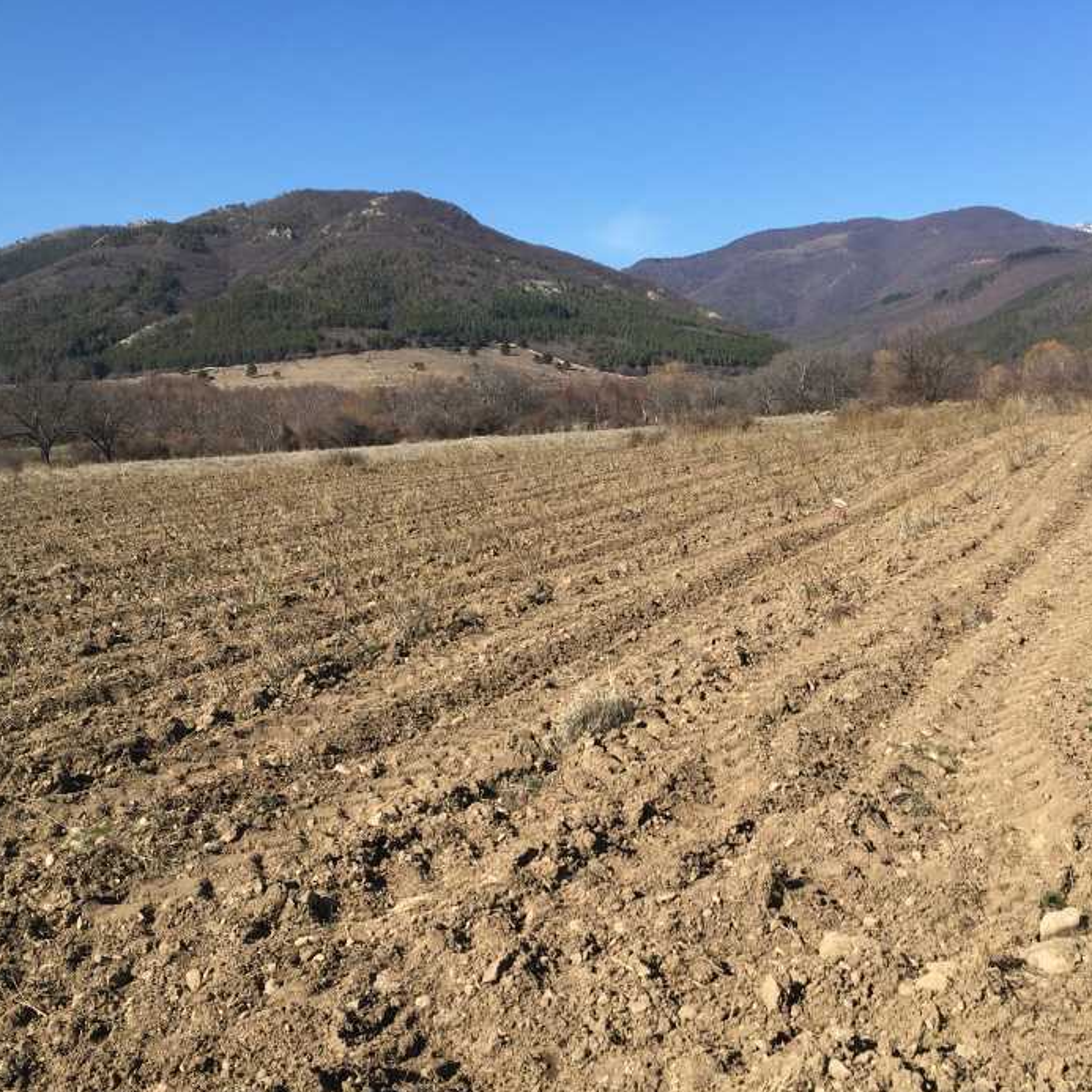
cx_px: 627
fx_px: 1321
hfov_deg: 44.8
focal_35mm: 37
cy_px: 588
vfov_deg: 44.9
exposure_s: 1/1374
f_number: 2.2
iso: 25
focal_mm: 4.15
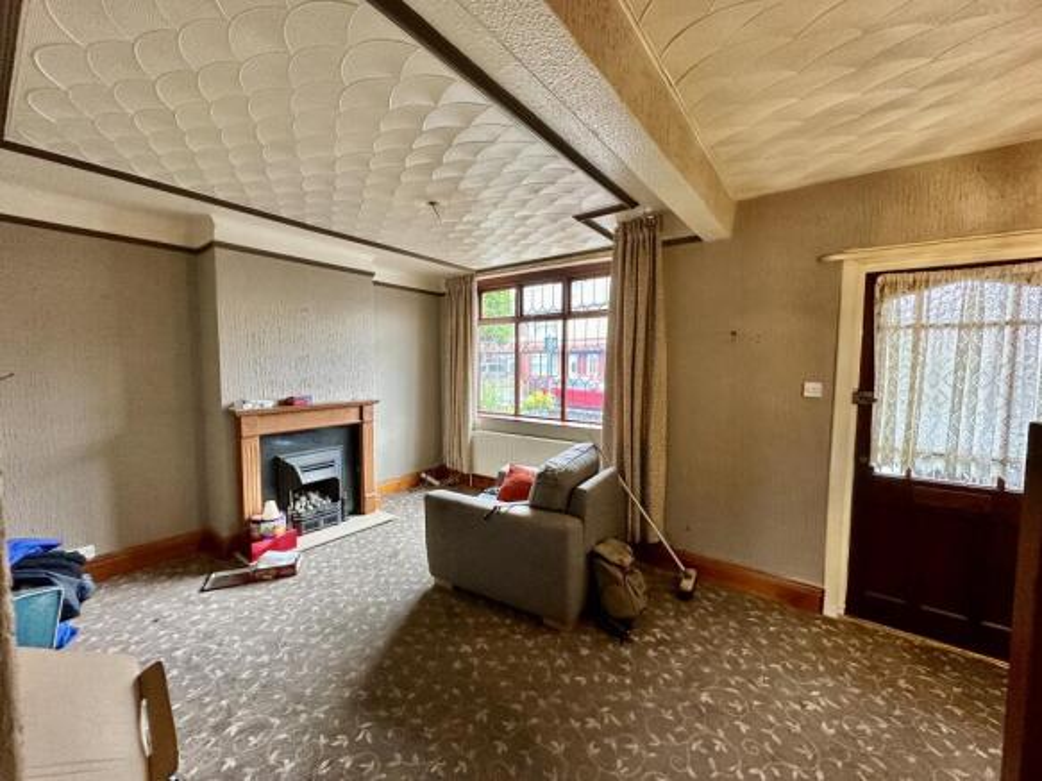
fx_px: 421
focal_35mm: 14
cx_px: 521
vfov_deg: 85.7
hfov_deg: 102.1
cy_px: 390
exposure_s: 1/73
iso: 320
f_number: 2.2
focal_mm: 2.22
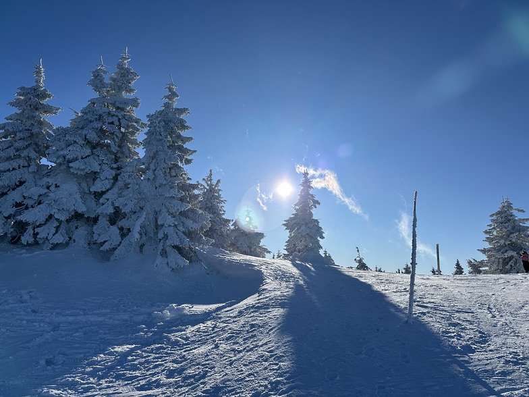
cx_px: 264
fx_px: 367
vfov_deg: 56.8
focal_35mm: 24
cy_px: 198
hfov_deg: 71.6
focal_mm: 6.86
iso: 80
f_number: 1.78
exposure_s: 1/12048
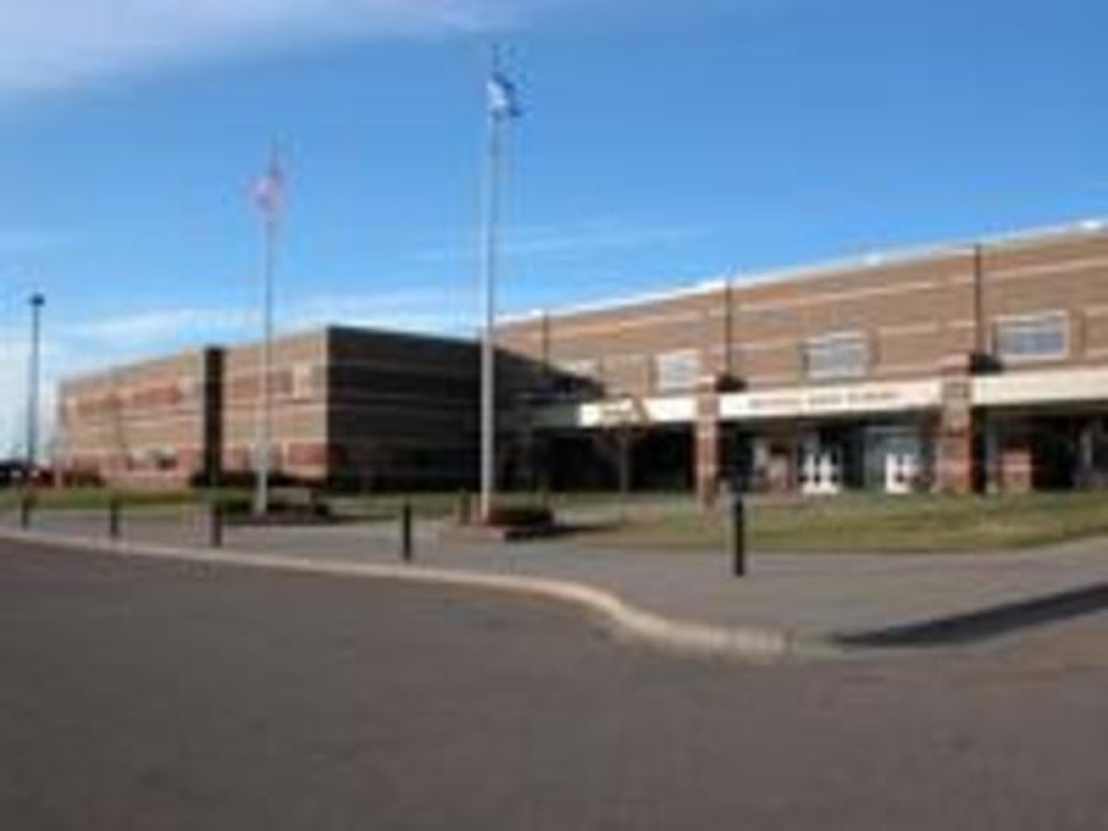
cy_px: 416
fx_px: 1120
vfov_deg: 40.7
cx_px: 554
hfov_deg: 52.6
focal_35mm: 35
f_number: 5.6
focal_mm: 8.9
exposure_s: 1/283
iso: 100
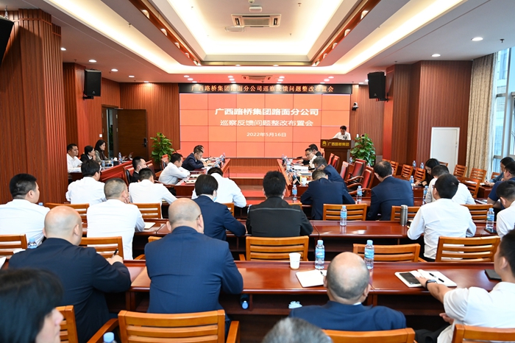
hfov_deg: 63.7
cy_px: 172
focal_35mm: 29
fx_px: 415
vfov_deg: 44.9
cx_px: 258
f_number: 4
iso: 2000
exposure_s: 1/100
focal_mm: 29
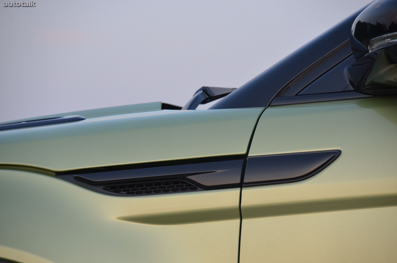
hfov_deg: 6.9
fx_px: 3302
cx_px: 198
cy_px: 132
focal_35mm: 300
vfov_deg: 4.6
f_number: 5.6
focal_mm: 200
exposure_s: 1/500
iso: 1100
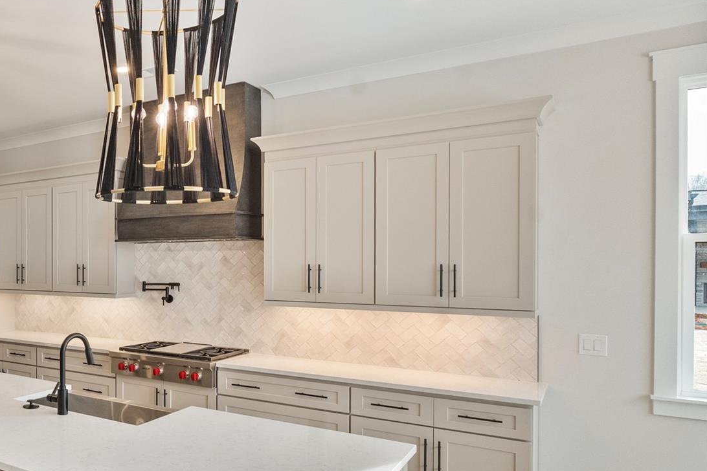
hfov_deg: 52.8
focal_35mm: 30
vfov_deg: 43.3
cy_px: 288
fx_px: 589
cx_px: 46
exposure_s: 1/60
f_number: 6.3
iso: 1250
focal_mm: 16
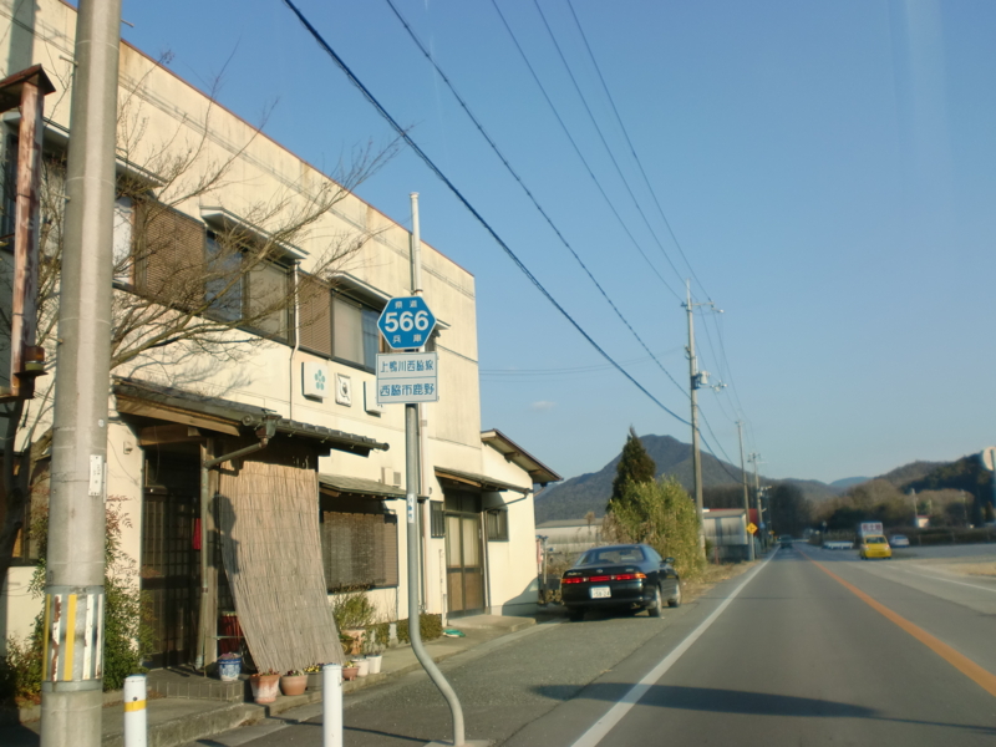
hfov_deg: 52.6
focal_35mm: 35
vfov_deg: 40.7
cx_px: 498
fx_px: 1007
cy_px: 374
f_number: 3.1
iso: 64
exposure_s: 1/640
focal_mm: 6.3
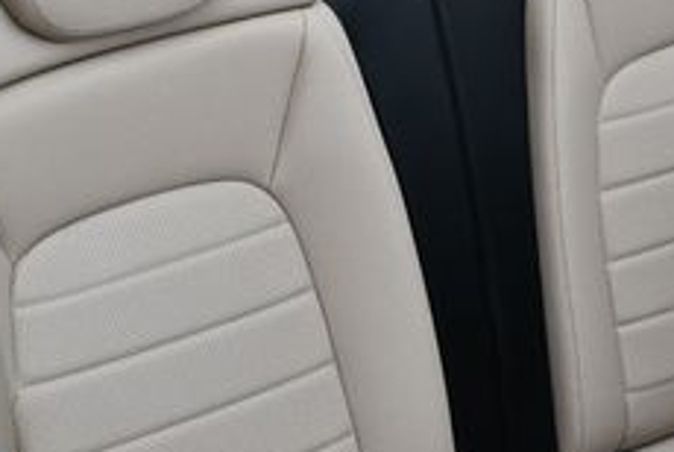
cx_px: 431
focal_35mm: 100
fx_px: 1875
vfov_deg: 13.7
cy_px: 255
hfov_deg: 20.3
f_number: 5.6
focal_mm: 18
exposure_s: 1/250
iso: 200
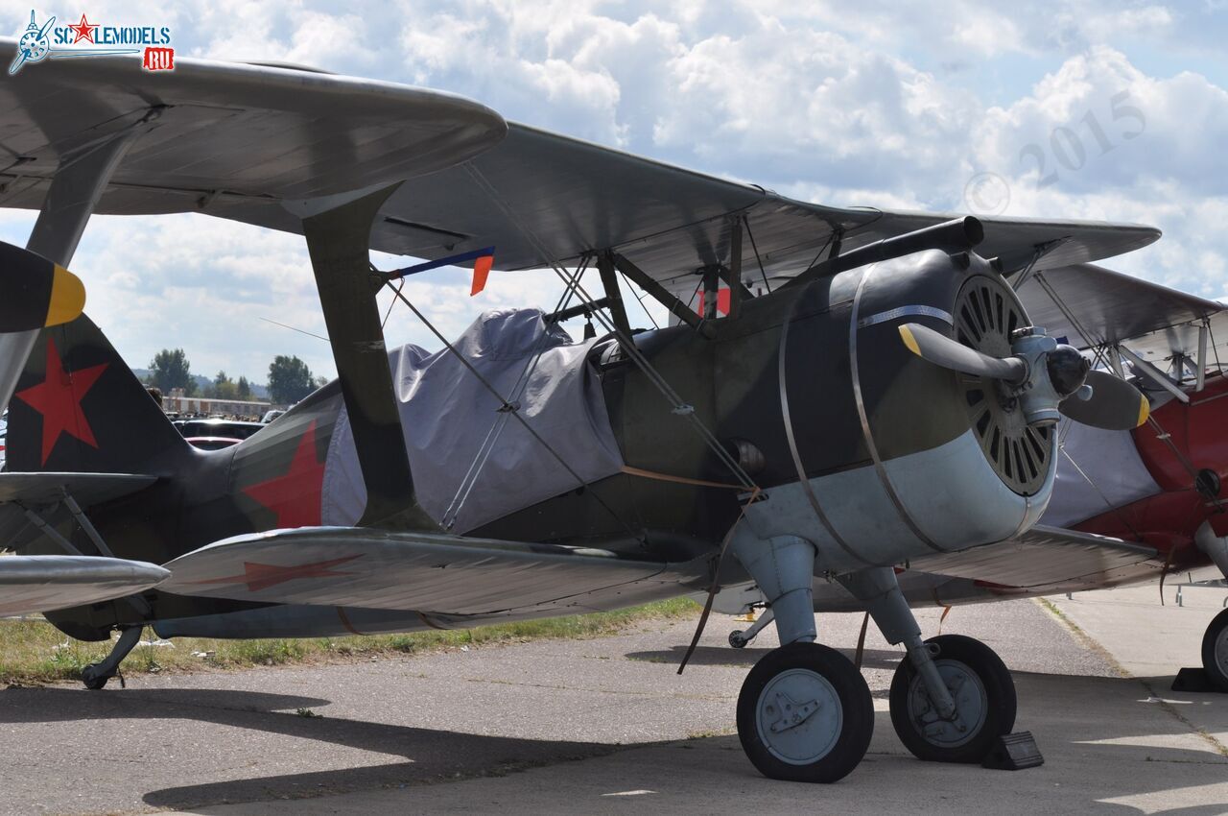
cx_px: 614
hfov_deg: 19.5
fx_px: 3577
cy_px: 408
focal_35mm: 105
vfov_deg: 13.0
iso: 200
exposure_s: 1/640
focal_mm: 70
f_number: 8
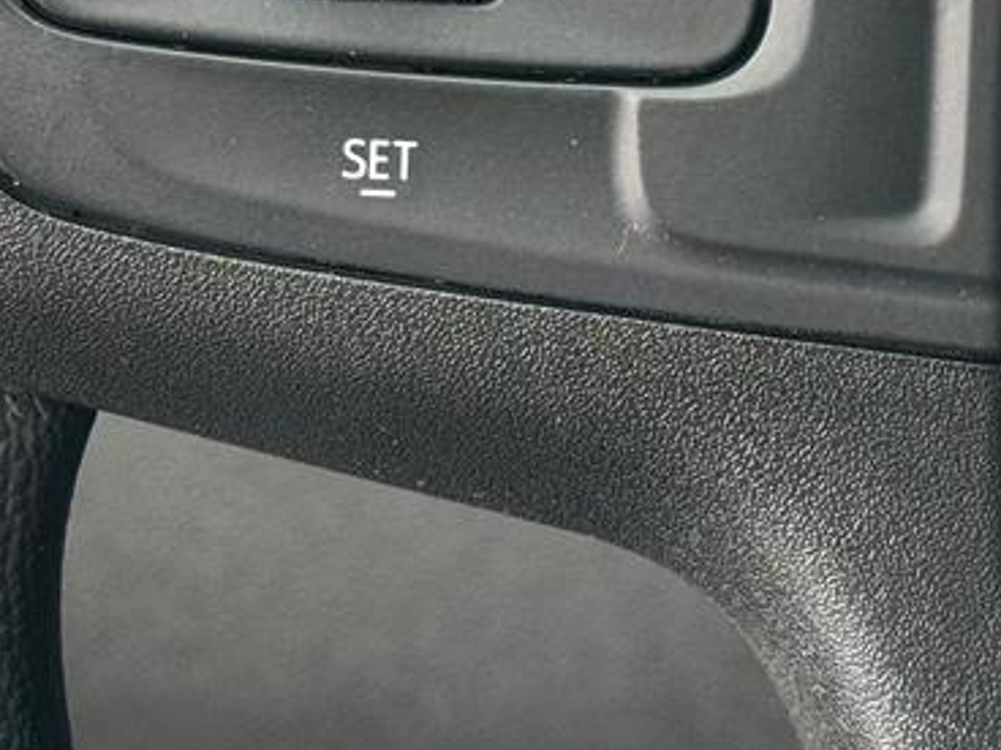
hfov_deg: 11.8
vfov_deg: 8.8
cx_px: 522
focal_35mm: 167
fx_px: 4829
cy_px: -149
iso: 100
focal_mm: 6.76
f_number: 1.78
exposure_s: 1/98
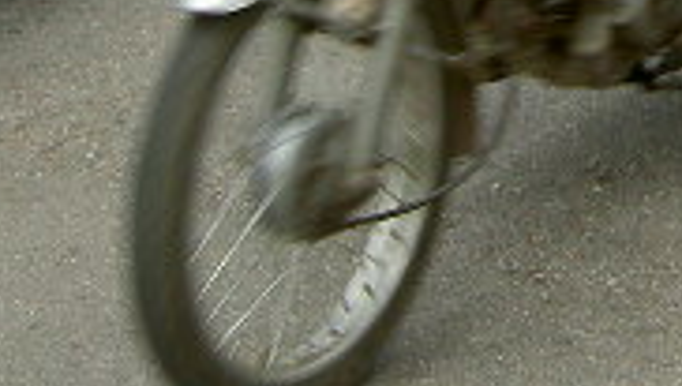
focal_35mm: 130
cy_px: -390
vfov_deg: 8.8
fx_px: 2354
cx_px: 764
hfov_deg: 16.0
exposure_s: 1/250
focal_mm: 5.6
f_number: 4.7
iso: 50
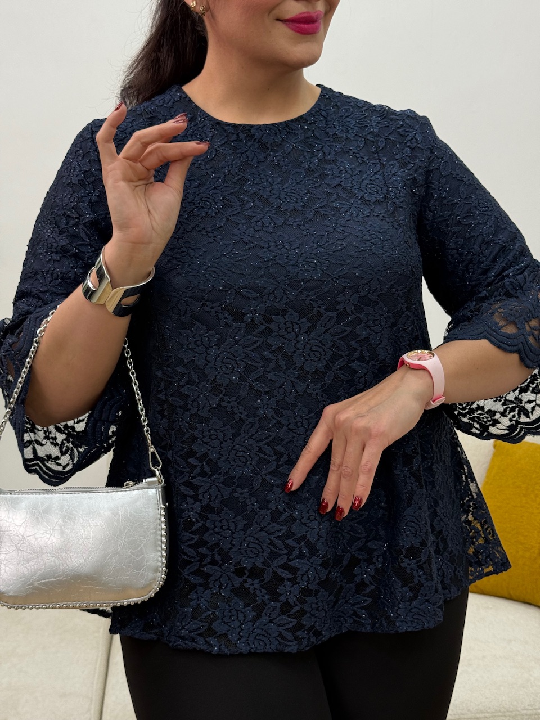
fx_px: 998
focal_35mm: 48
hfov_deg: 30.3
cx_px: 270
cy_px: 360
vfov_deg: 39.7
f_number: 1.78
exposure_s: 1/354
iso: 80
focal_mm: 6.76
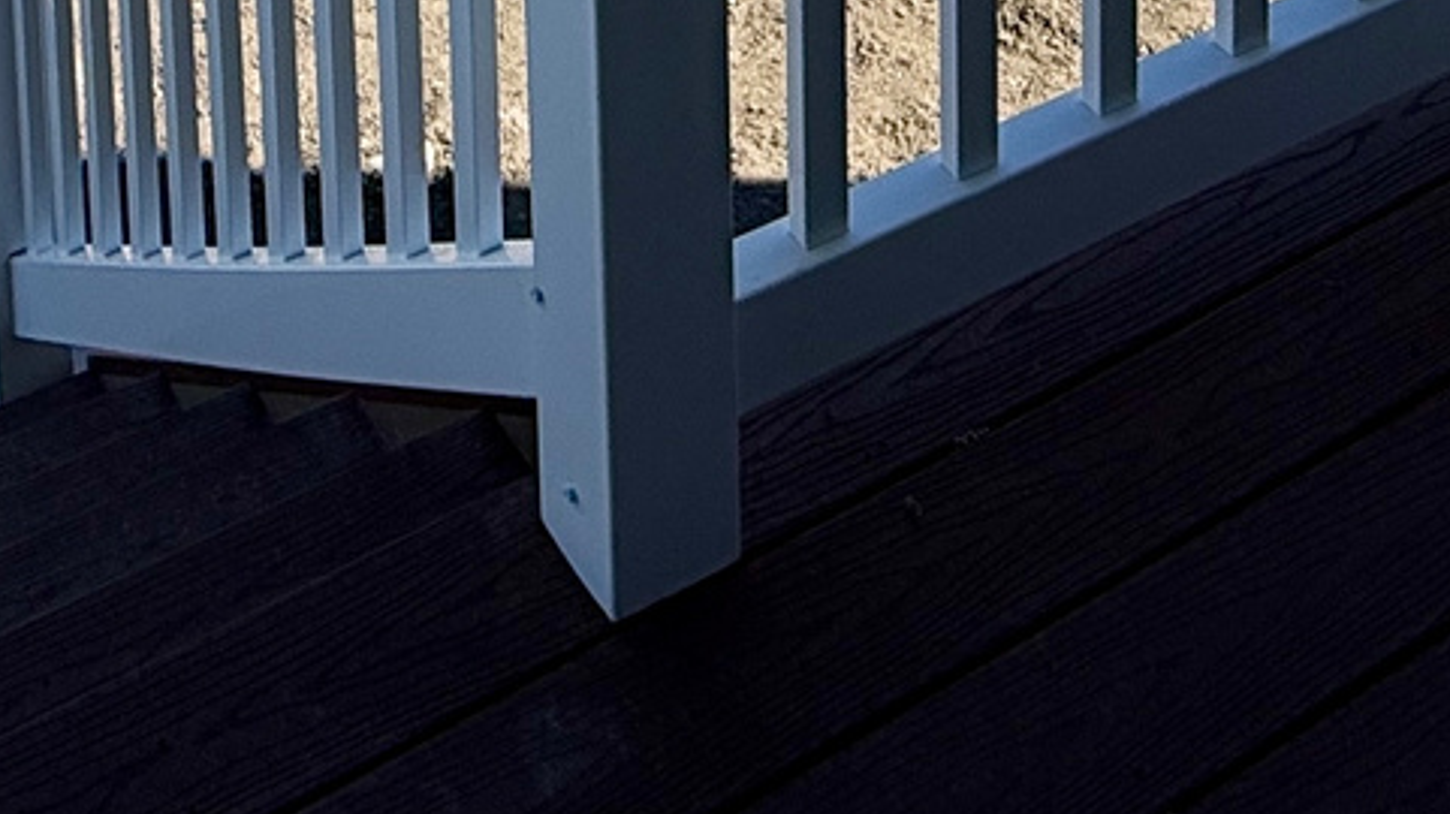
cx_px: 519
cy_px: -1191
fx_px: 2498
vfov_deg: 13.3
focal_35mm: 65
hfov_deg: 32.2
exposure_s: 1/2410
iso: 50
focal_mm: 2.22
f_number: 2.2
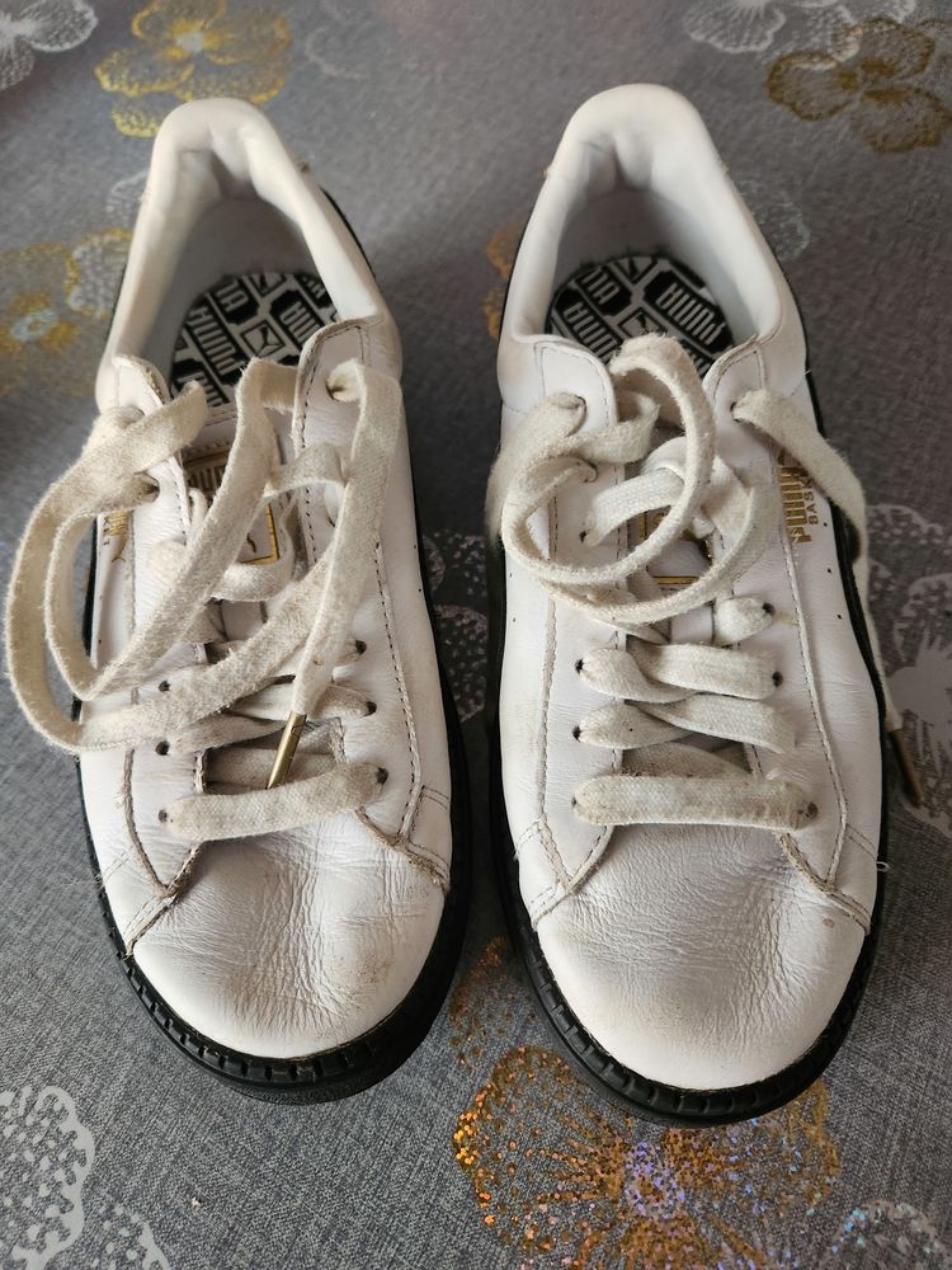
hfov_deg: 58.9
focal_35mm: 23
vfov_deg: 73.9
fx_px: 843
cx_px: 476
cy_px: 635
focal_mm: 5.4
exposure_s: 1/60
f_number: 1.8
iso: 640
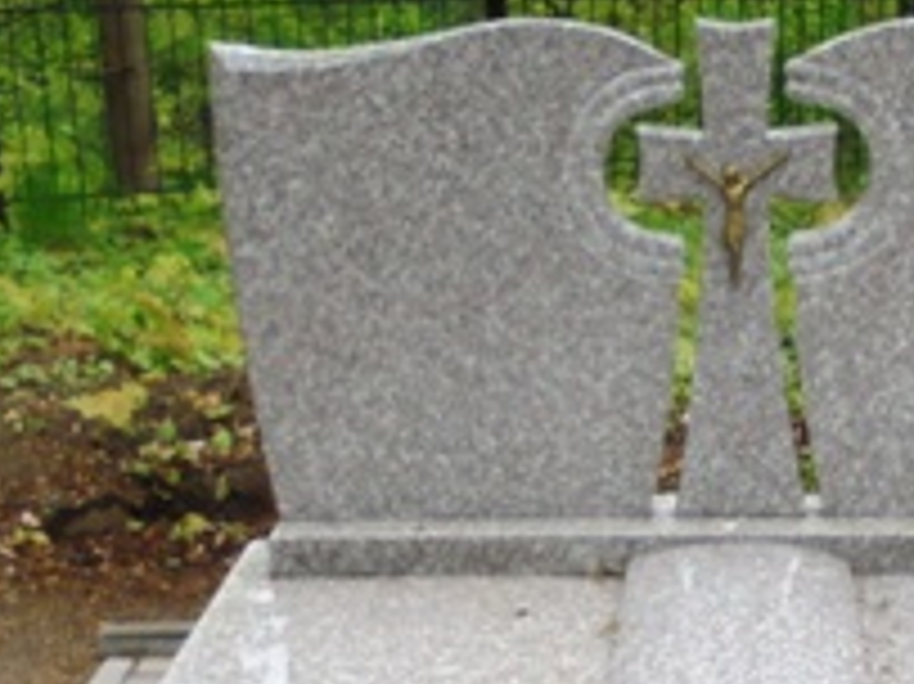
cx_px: 797
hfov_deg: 23.3
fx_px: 2164
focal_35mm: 82
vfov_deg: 17.1
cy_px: 850
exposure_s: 1/160
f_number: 3.5
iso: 100
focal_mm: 4.6
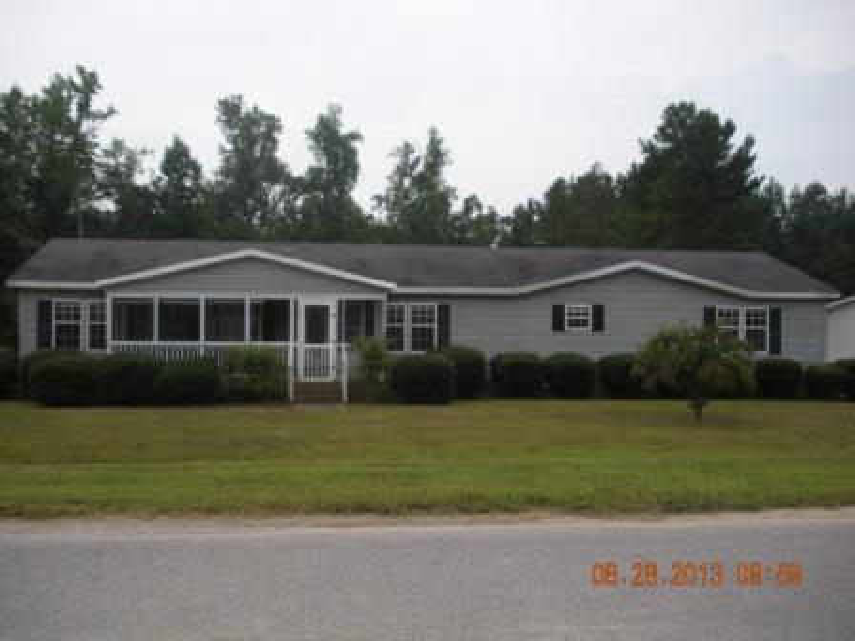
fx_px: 889
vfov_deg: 39.7
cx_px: 428
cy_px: 320
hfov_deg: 51.4
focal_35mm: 36
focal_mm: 6.3
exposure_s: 1/352
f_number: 3.5
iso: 64
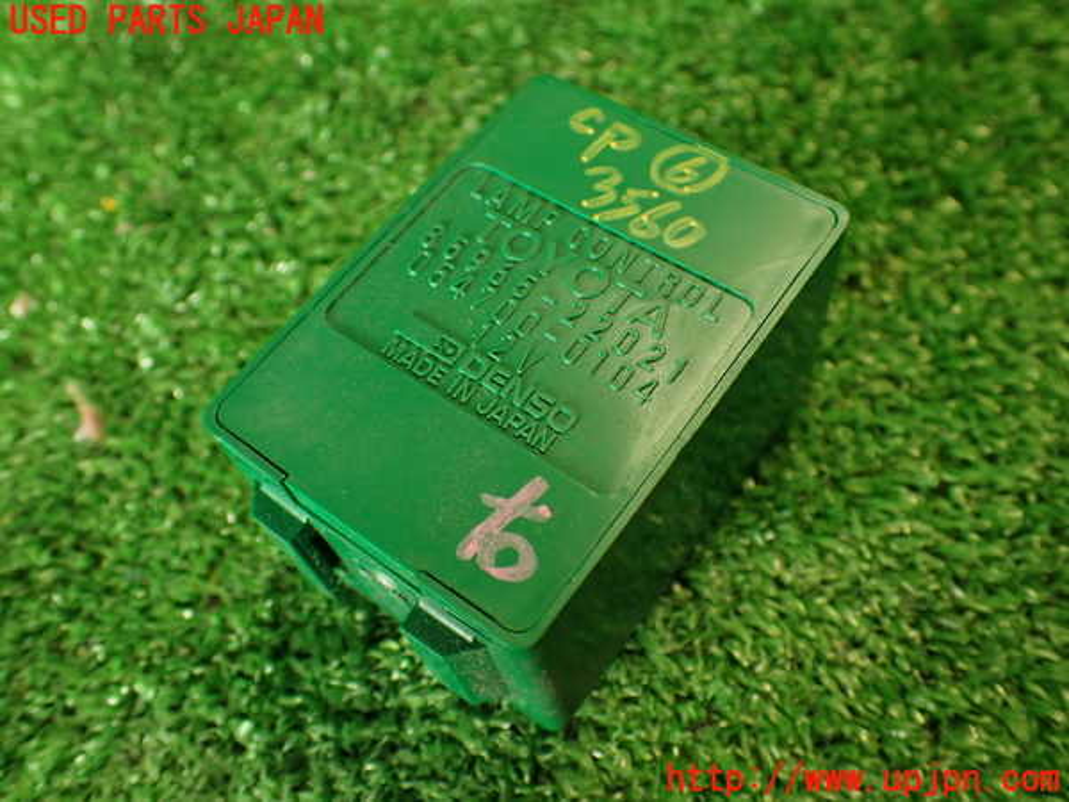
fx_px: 988
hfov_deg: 56.8
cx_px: 534
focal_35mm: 32
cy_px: 401
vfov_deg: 44.2
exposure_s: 1/30
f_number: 2.4
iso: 320
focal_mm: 5.79
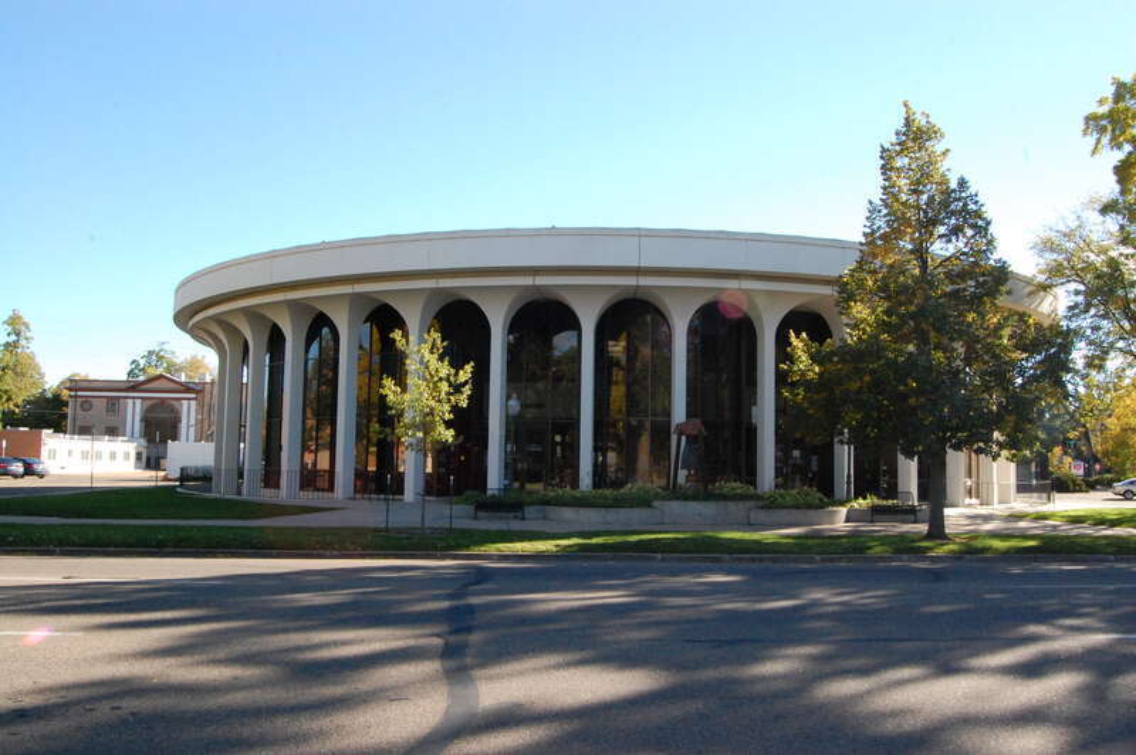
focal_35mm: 30
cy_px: 378
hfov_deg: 62.0
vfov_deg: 43.5
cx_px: 568
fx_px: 946
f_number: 18
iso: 1600
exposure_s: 1/200
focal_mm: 20
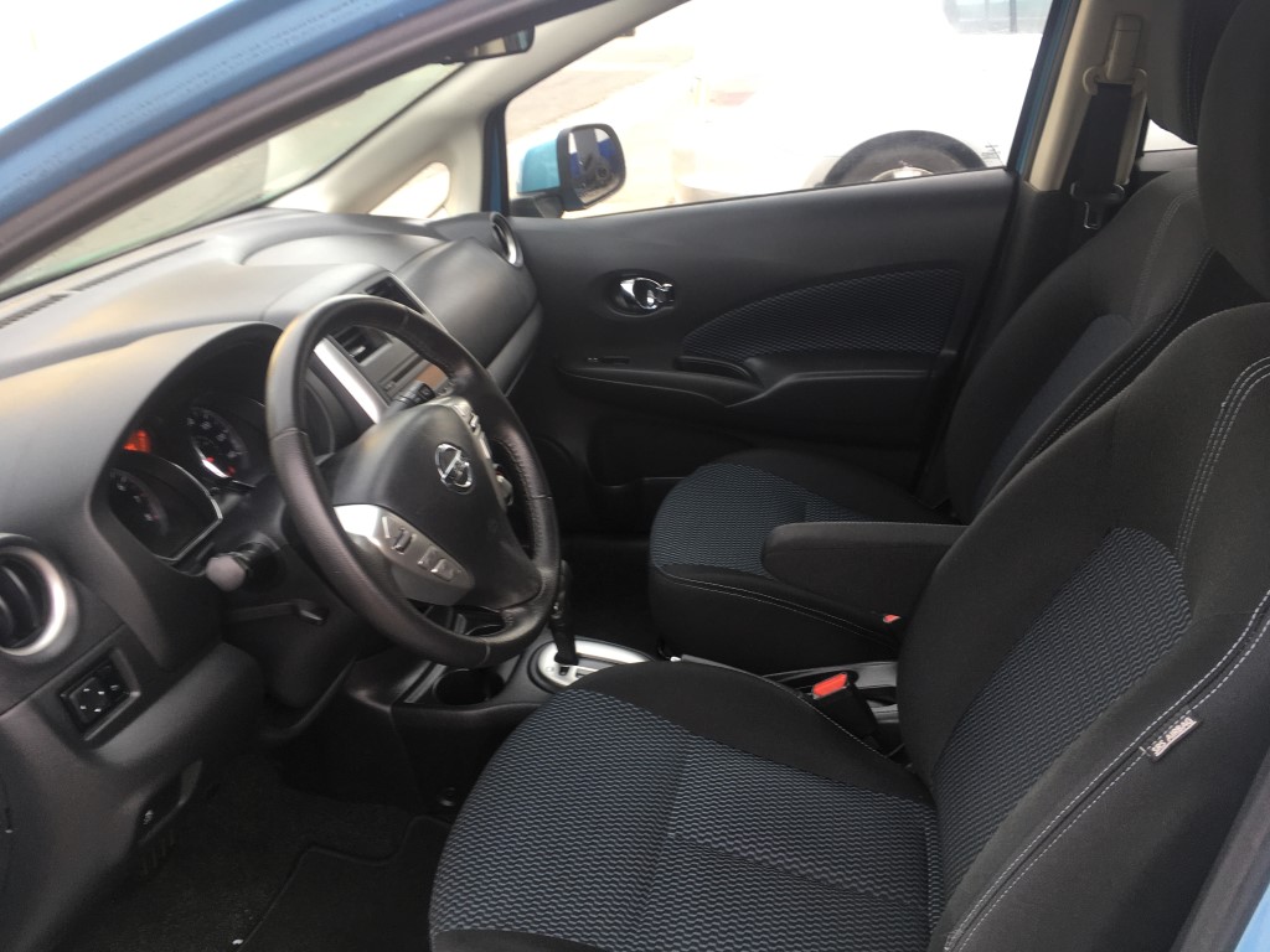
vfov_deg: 48.2
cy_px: 476
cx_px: 635
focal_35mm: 29
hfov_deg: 61.7
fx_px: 1064
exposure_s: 1/60
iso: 25
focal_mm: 4.15
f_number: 2.2
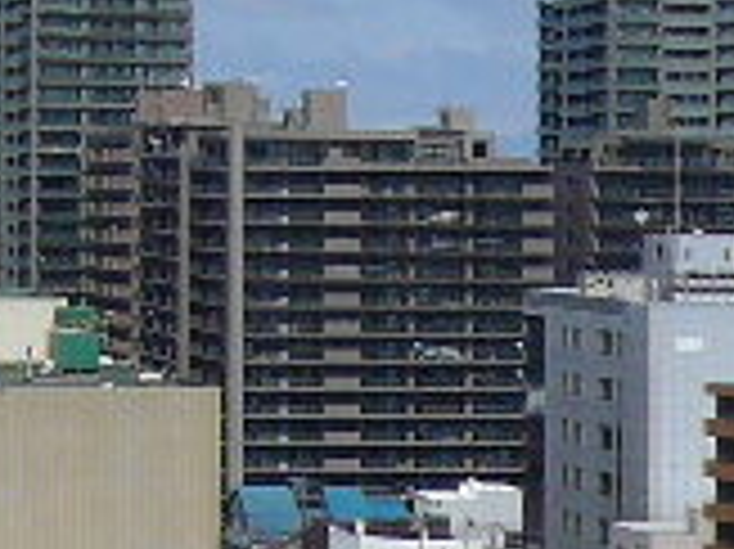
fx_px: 3750
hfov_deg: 10.8
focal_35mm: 177
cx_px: -360
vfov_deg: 8.4
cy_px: 94
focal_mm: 4.9
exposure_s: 1/400
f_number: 8
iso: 100
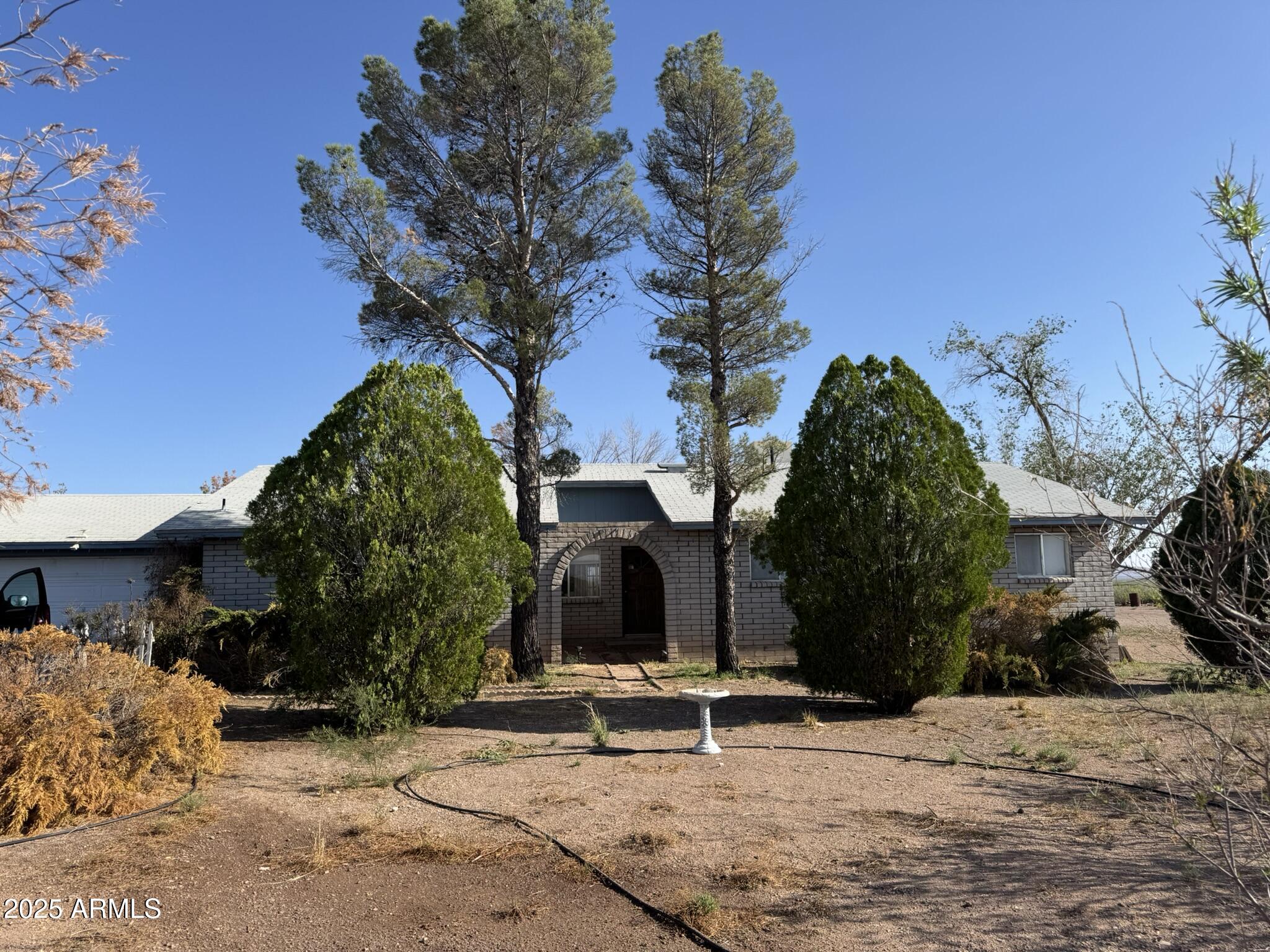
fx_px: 881
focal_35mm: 24
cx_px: 635
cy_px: 476
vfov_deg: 56.8
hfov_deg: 71.6
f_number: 1.78
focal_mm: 6.76
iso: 80
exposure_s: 1/3247
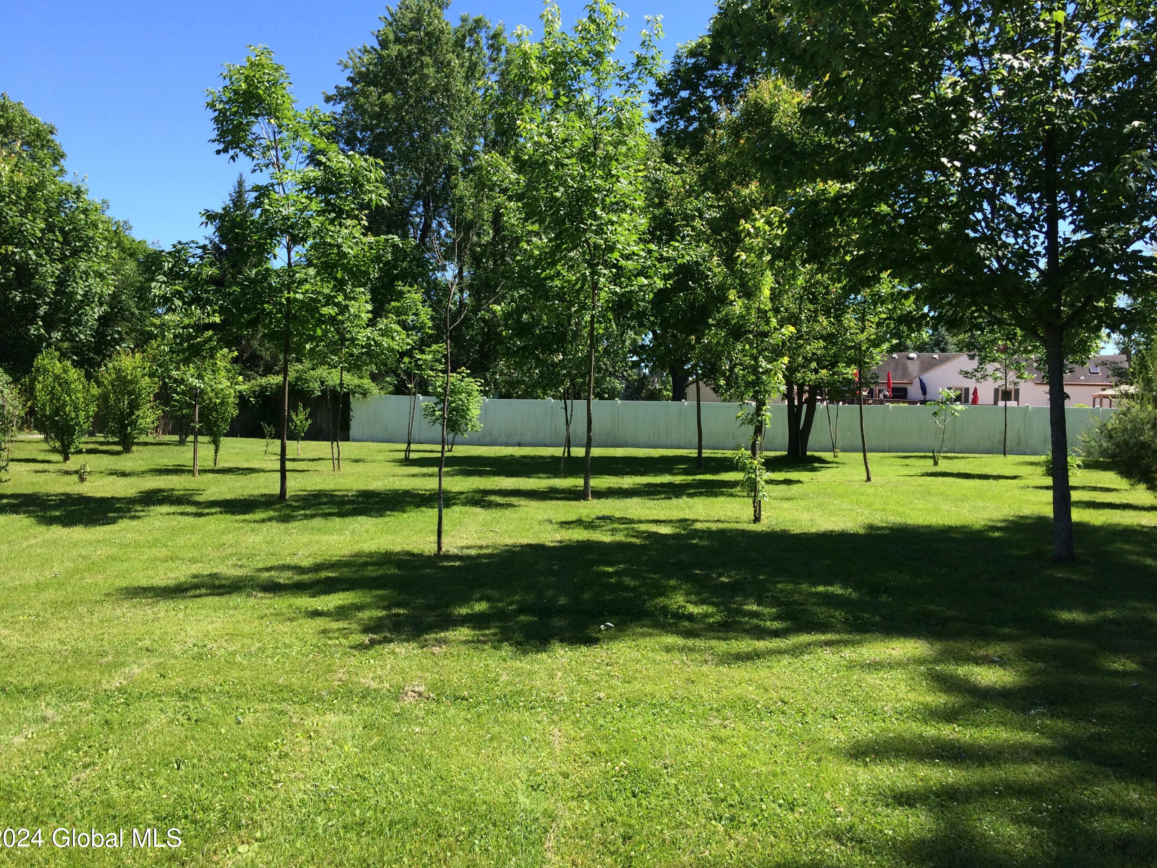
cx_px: 566
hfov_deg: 60.0
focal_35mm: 30
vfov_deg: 46.8
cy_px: 430
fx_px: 1003
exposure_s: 1/977
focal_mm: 4.15
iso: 32
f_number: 2.2
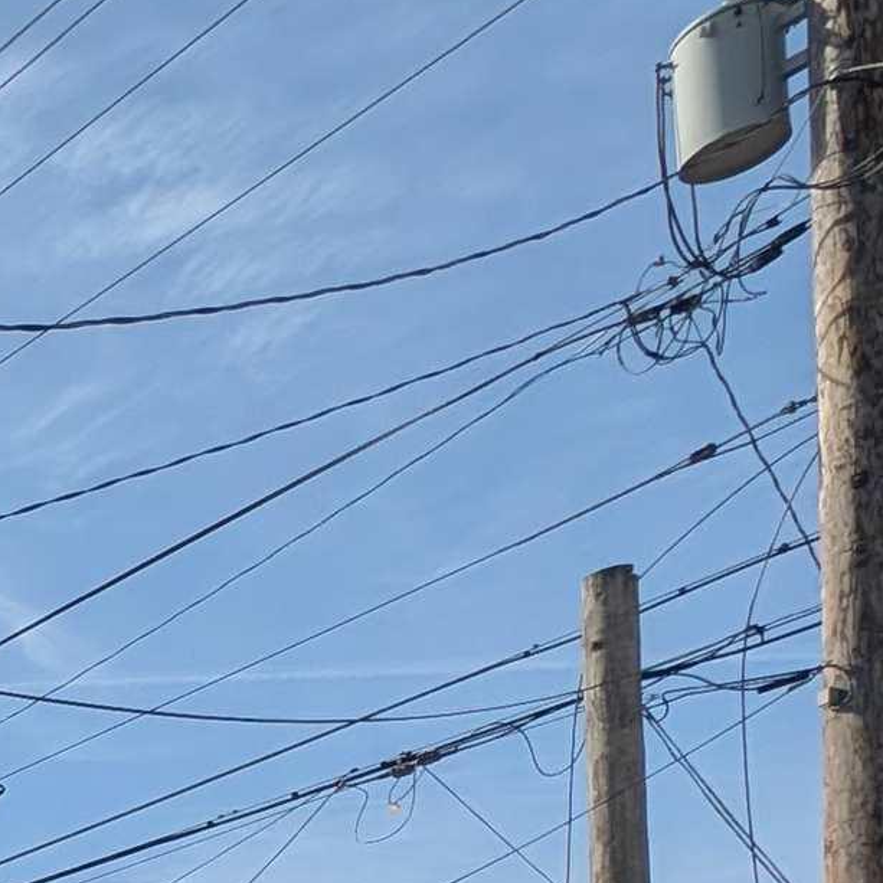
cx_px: -897
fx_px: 1530
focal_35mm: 53
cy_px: 1351
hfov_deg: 18.9
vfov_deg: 24.4
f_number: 1.95
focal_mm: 2.23
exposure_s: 1/5435
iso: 44
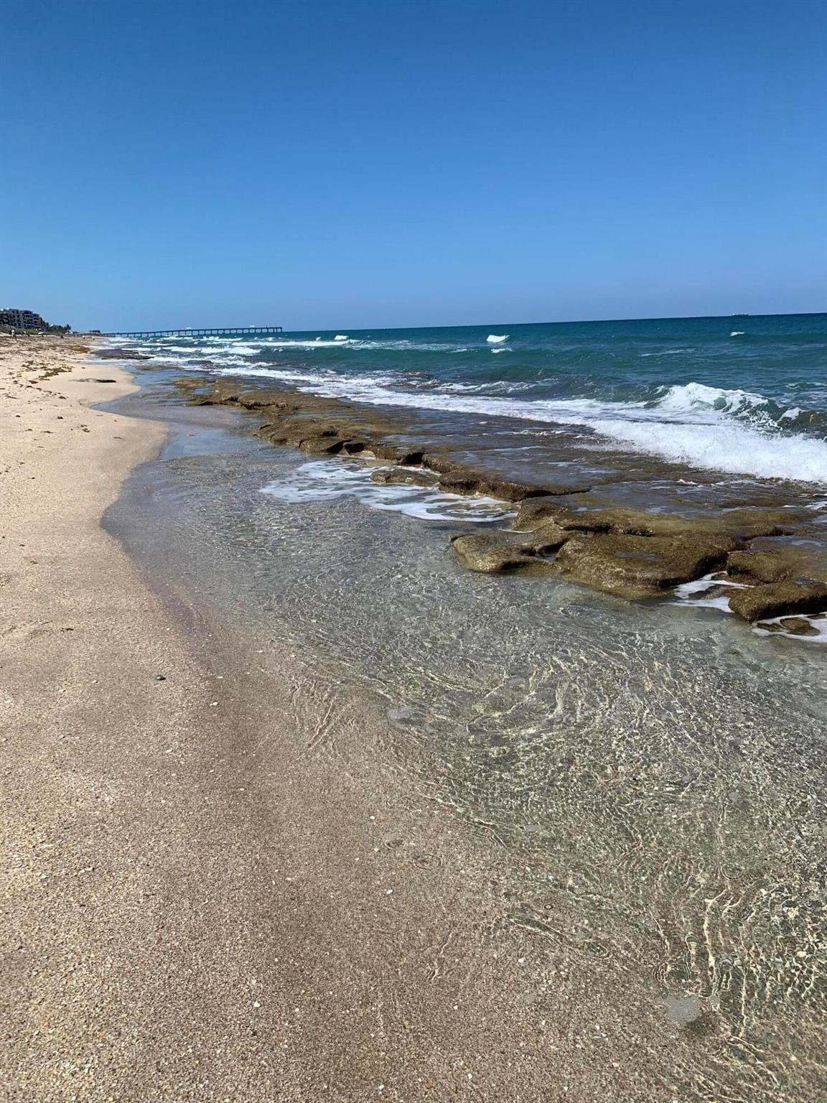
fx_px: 828
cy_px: 552
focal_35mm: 26
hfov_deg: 53.1
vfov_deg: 67.3
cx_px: 414
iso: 25
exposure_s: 1/3650
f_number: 1.8
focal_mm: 4.25
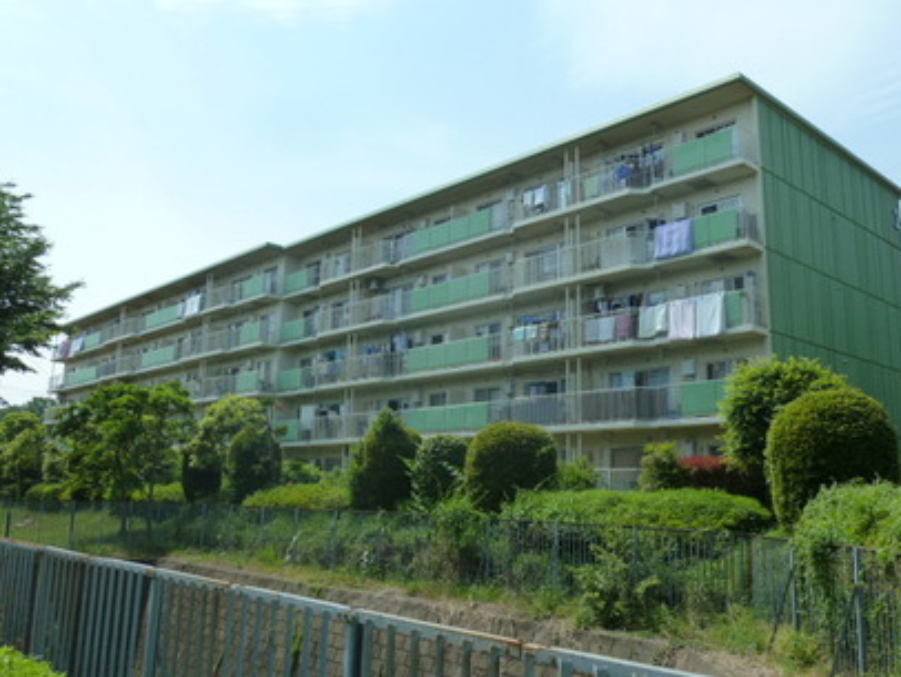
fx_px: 807
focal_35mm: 31
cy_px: 338
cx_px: 448
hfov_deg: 58.3
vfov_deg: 45.5
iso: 125
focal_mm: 5
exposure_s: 1/500
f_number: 4.5
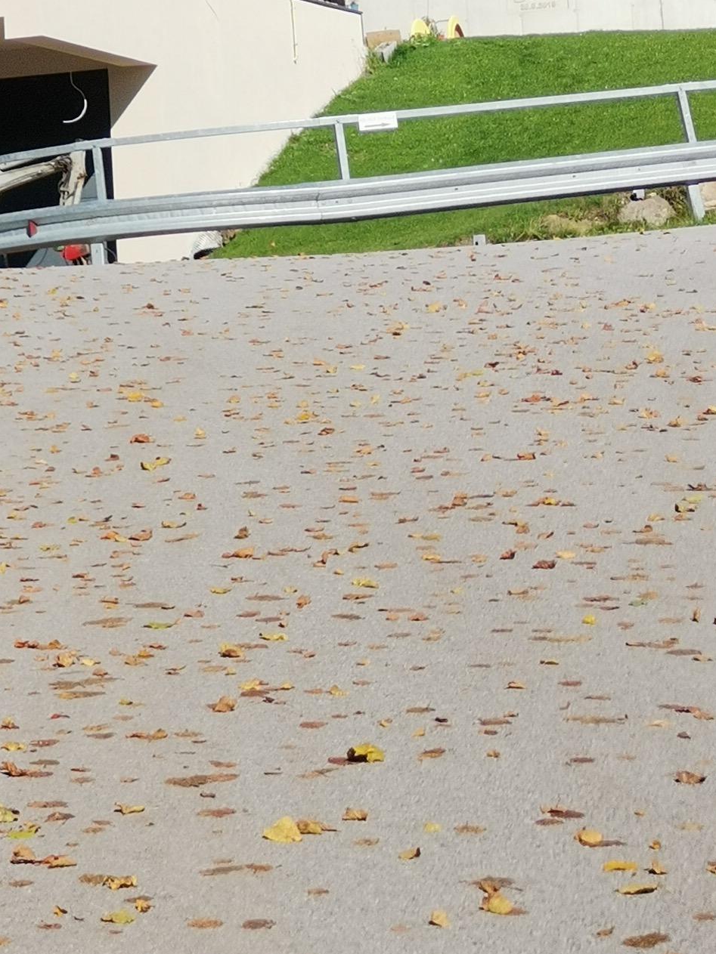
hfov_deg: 10.9
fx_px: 3669
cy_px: -171
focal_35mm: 133
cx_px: -246
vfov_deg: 14.4
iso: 50
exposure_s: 1/2083
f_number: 1.8
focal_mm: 4.75
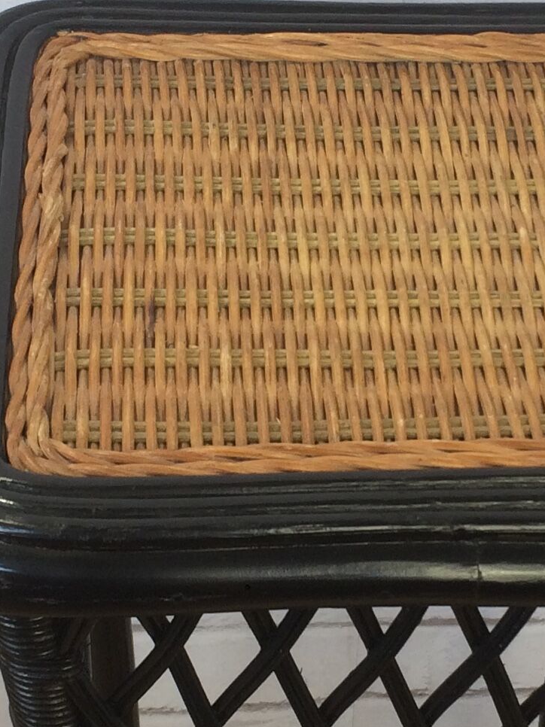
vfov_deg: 20.0
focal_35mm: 98
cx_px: 366
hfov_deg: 15.1
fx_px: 2058
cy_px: 445
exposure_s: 1/50
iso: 50
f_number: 2.2
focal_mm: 4.15
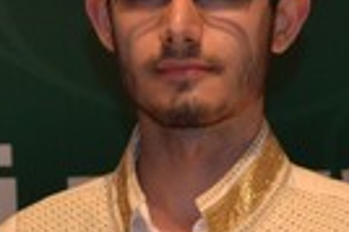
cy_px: 390
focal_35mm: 339
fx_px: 3278
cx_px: 13
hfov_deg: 6.1
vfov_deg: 4.0
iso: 450
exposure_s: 1/60
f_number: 5.3
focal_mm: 45
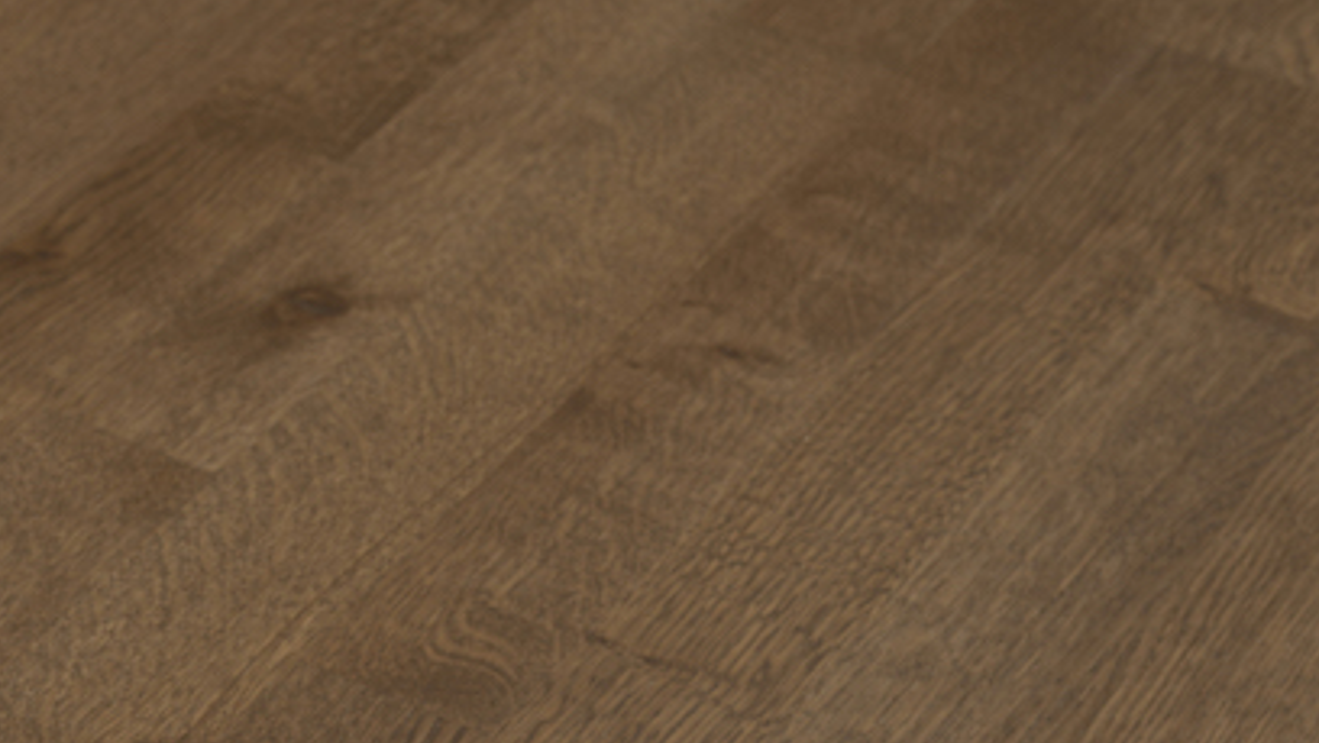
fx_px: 3219
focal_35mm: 92
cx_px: 396
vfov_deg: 11.9
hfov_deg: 23.0
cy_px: 1428
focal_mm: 35
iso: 125
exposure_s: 1/125
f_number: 7.1
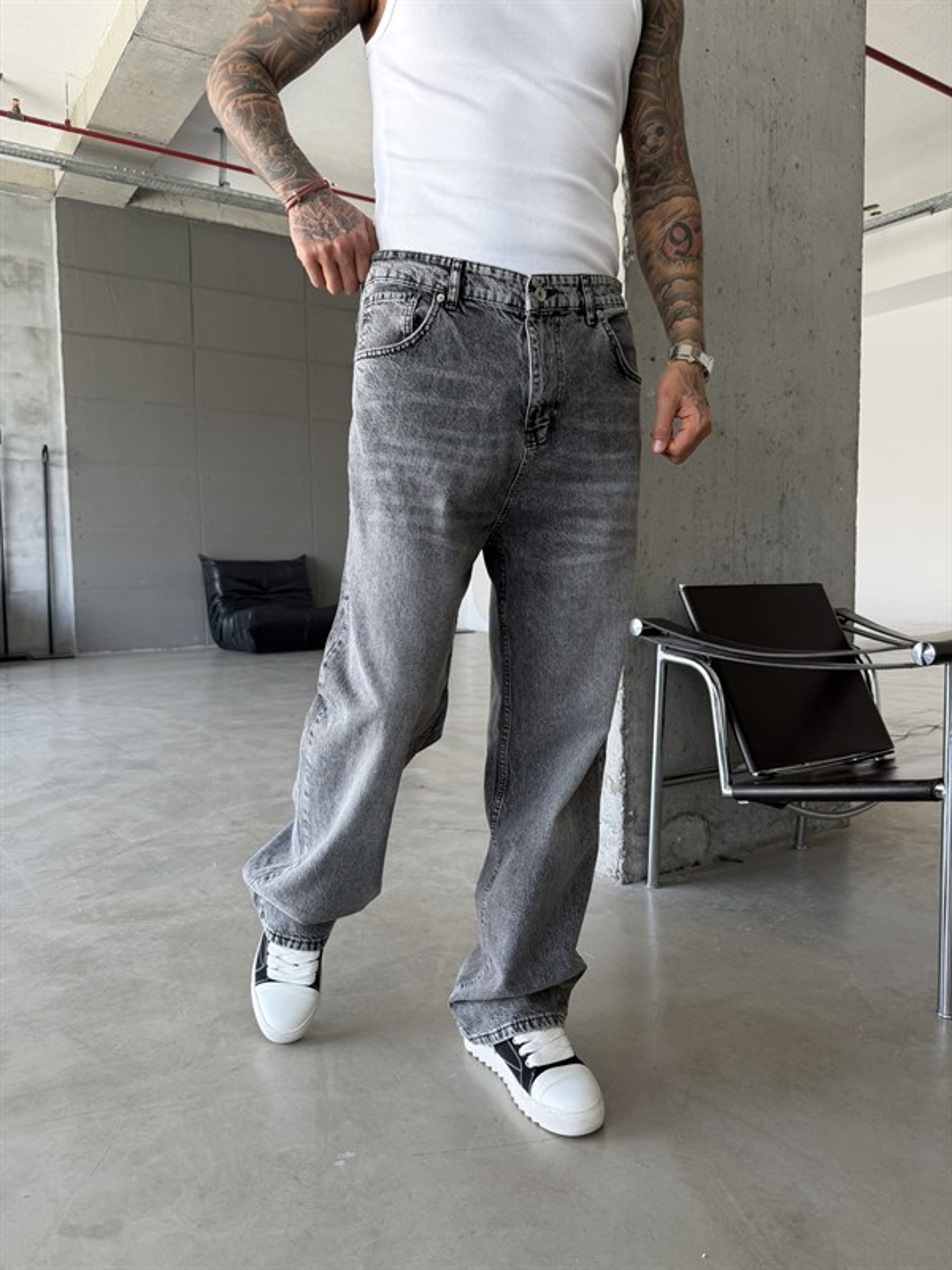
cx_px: 476
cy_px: 635
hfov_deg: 56.8
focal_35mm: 24
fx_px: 880
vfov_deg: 71.6
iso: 125
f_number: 1.78
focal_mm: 6.76
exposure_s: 1/121
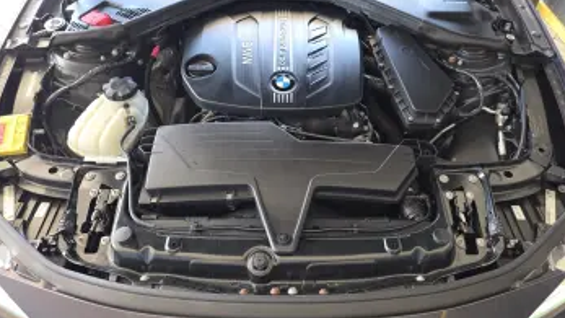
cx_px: 287
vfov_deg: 44.3
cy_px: 153
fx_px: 389
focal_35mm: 26
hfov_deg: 71.9
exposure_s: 1/50.5
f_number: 1.7
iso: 100
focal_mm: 6.25
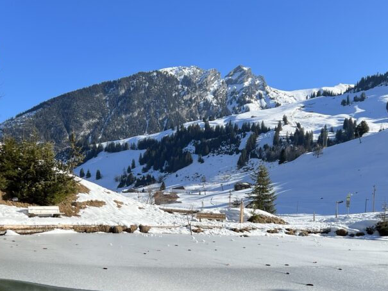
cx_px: 180
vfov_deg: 32.2
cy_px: 222
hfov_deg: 42.9
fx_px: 493
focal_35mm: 44
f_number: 1.5
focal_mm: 5.7
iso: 50
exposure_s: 1/4630
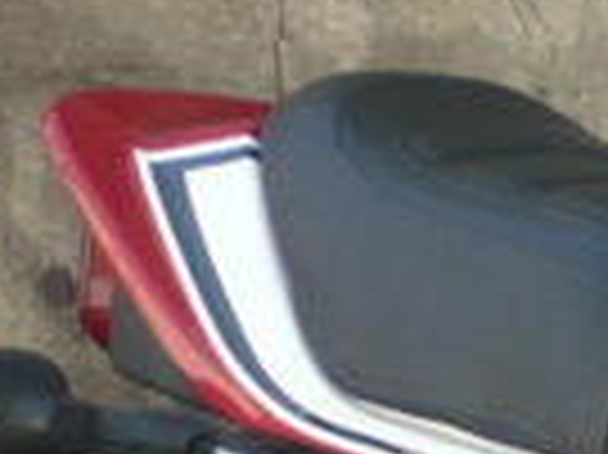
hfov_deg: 3.8
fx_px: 9178
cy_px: 1047
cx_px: 1230
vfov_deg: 2.8
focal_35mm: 523
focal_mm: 12
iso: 100
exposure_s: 1/100
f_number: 4.7
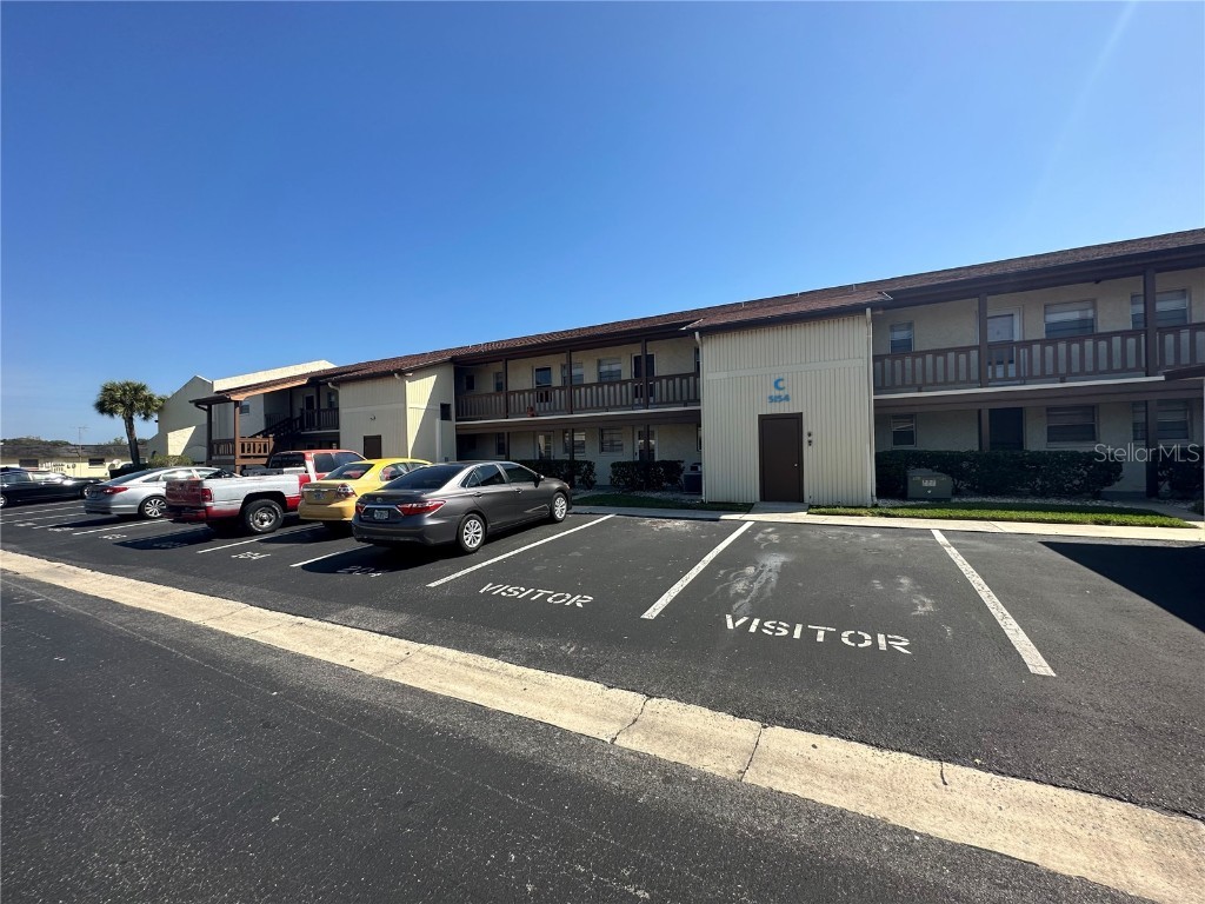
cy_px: 452
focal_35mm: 14
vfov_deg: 85.7
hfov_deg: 102.1
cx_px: 602
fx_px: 487
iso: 50
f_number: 2.2
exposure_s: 1/1531
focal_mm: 2.22
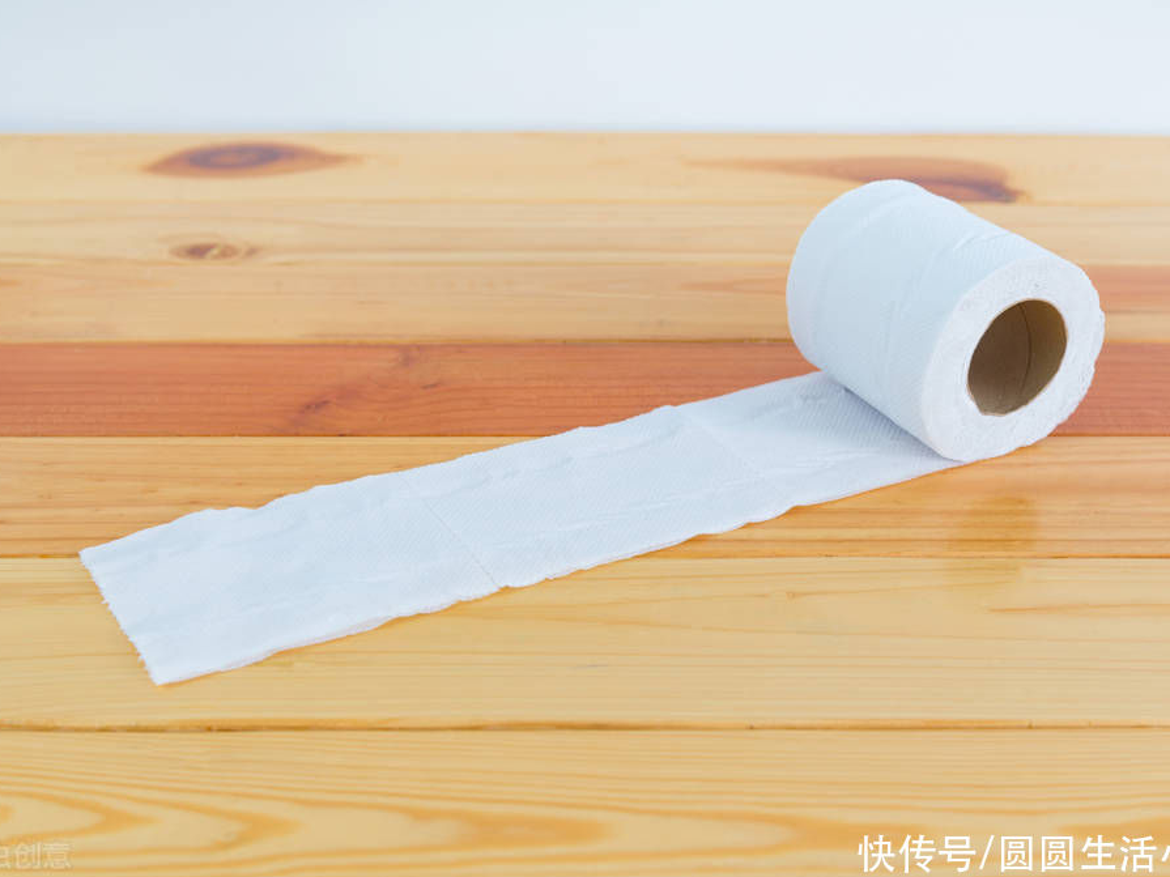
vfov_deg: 26.6
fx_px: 1859
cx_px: 618
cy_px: 433
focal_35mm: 55
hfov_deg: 34.9
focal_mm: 50
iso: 250
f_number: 5.6
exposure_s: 1/160
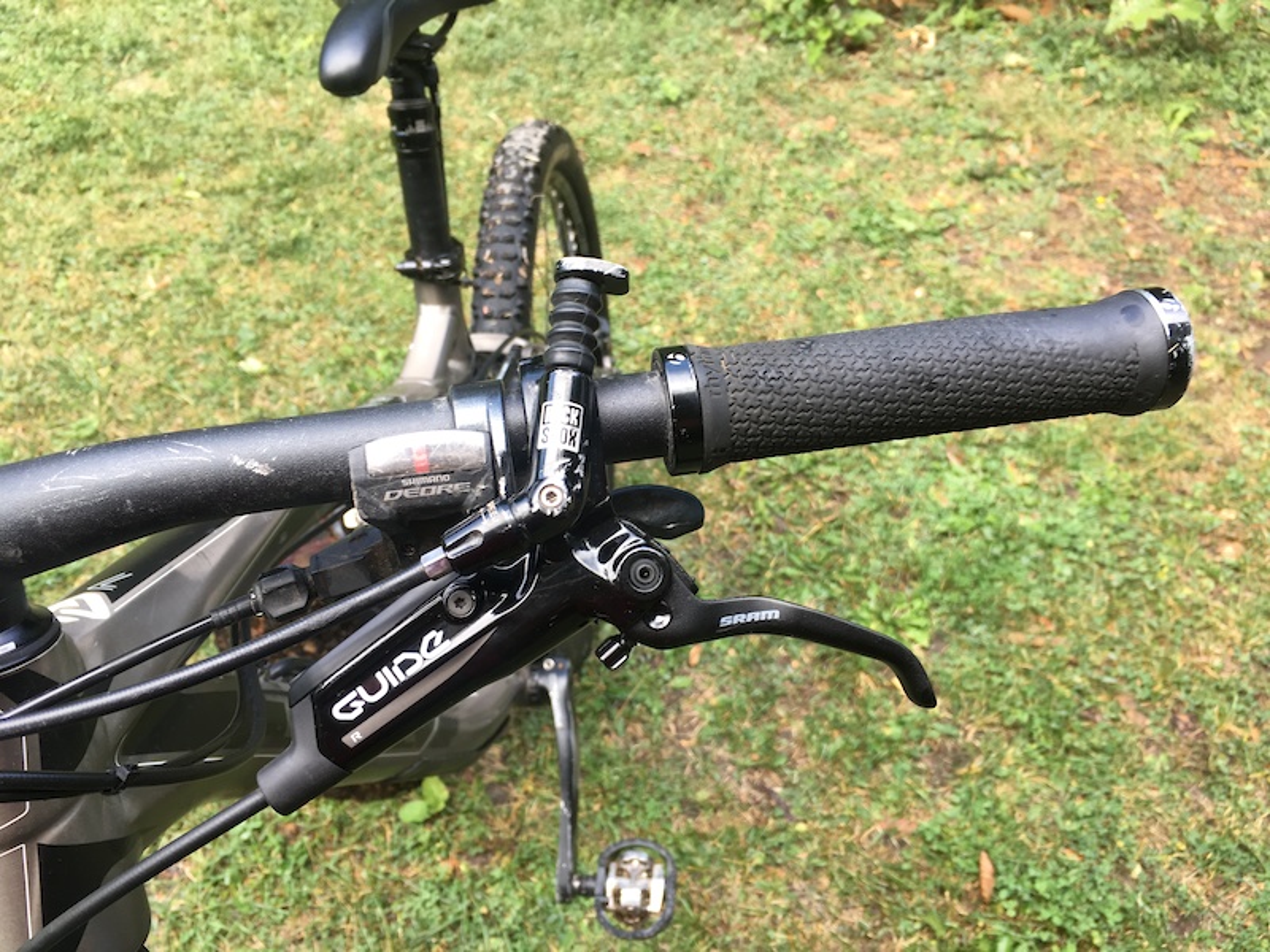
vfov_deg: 48.2
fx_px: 1064
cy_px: 476
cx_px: 635
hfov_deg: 61.7
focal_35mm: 29
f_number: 2.2
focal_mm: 4.15
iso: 32
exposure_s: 1/60
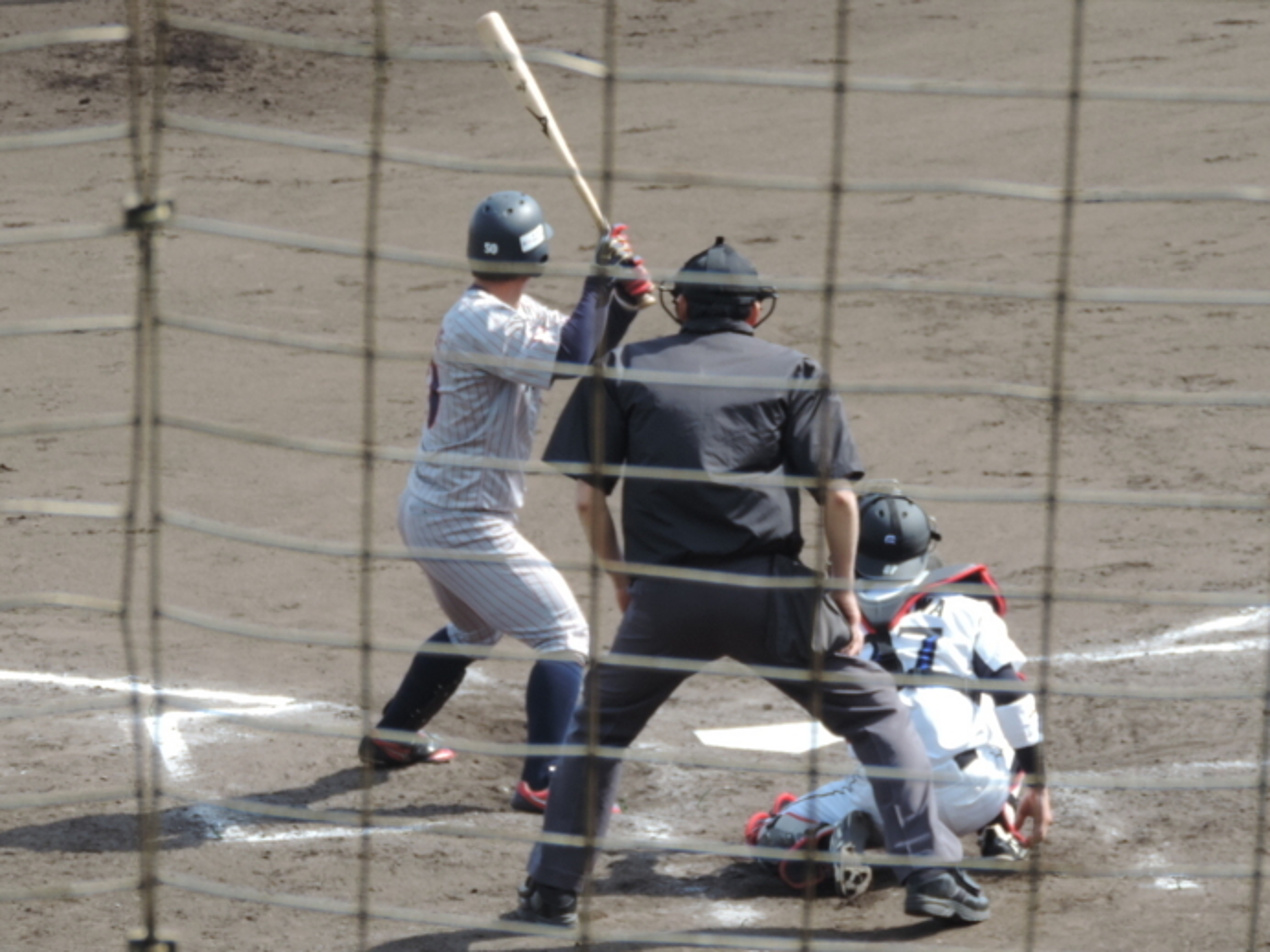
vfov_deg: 4.7
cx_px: 617
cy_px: 448
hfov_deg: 6.2
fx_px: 11667
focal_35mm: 318
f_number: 4.7
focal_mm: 49
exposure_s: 1/200
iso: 80
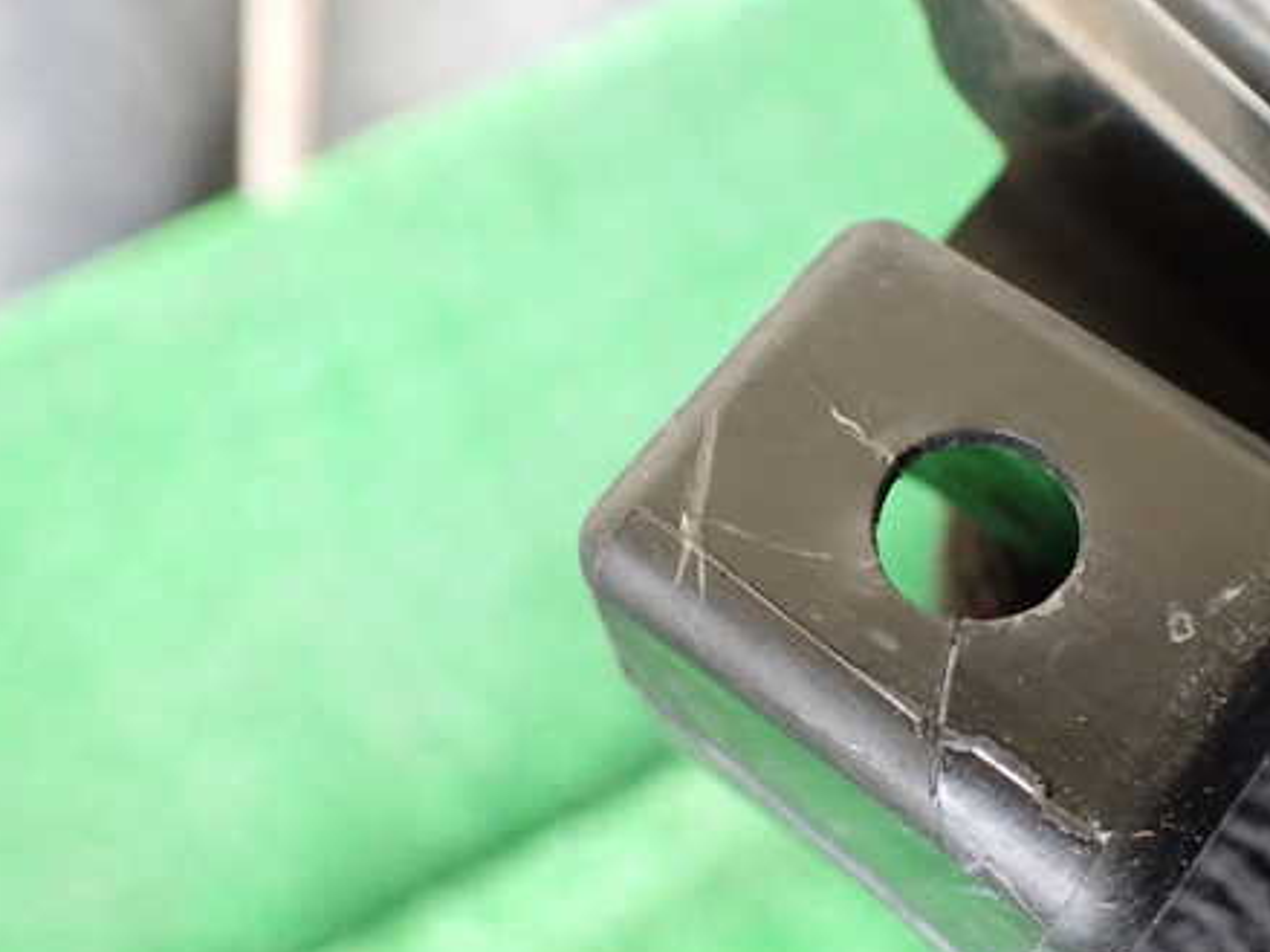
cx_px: 845
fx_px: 1504
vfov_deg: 35.0
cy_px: 556
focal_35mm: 41
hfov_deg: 45.1
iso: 800
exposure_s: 1/60
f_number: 2.3
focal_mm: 5.4
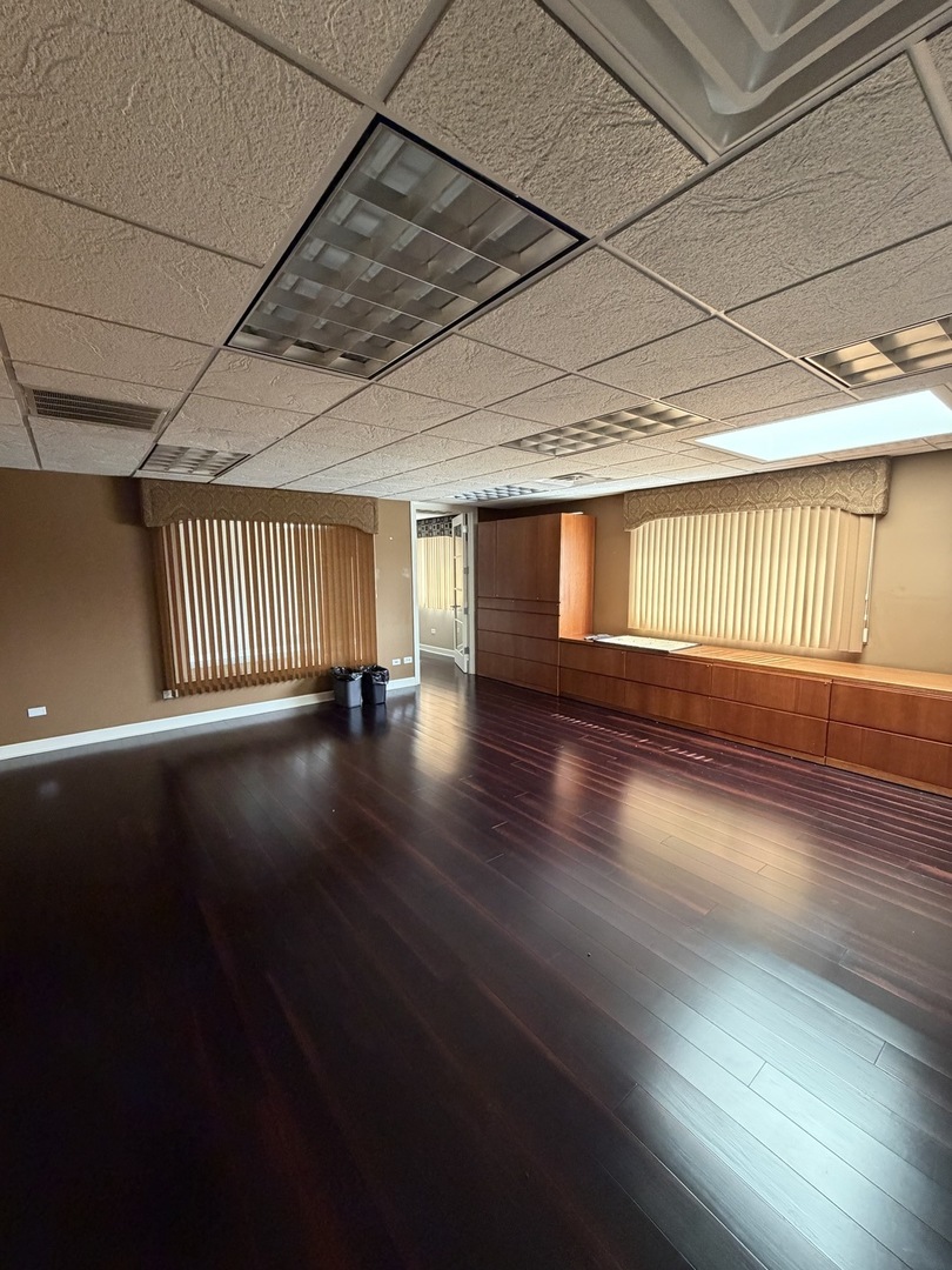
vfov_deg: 102.1
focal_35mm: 14
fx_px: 513
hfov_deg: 85.7
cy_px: 635
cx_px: 476
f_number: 2.2
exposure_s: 1/60
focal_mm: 2.22
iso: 500
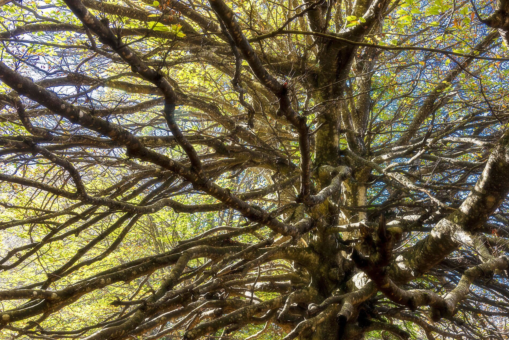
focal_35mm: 38
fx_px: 537
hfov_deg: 50.2
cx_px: 313
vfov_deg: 35.1
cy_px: 180
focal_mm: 30
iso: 320
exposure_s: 1/50
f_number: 10
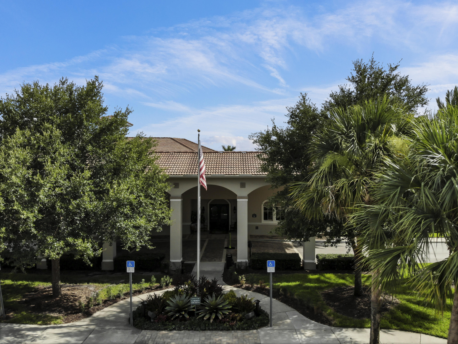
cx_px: 229
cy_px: 172
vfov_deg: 56.8
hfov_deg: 71.6
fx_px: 317
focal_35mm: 24
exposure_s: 1/1600
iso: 113
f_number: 2.8
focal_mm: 4.5
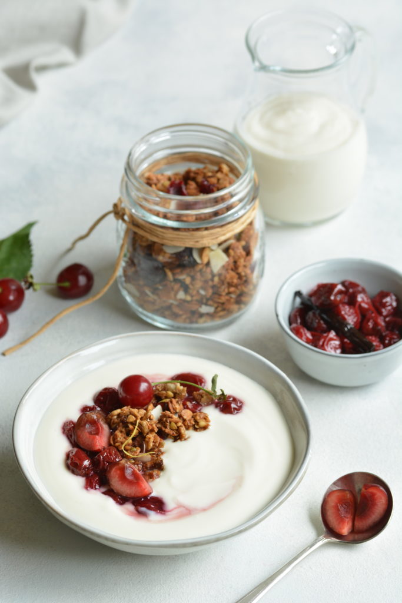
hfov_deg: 8.7
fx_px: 2637
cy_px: 302
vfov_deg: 13.0
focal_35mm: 158
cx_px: 201
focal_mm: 105
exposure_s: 1/50
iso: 200
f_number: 7.1
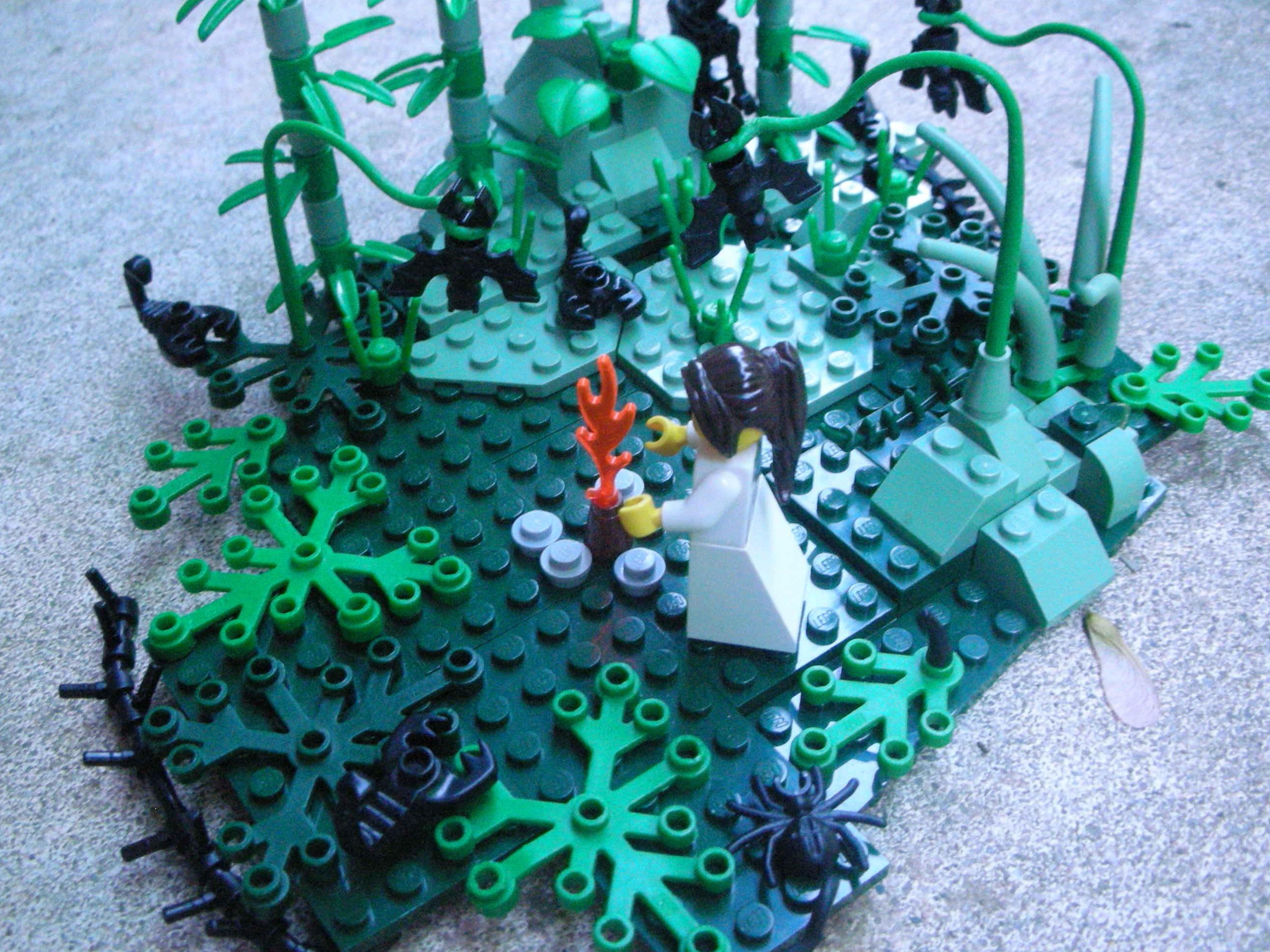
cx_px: 589
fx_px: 1394
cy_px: 445
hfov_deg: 48.9
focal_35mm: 38
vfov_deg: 37.7
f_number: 3
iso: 400
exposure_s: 1/8.5
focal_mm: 5.8
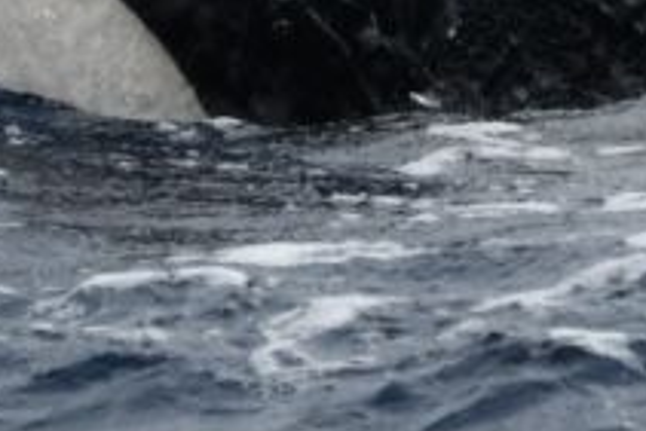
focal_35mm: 719
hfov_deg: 2.9
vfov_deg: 1.9
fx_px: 12910
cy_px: -243
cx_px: 223
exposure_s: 1/8000
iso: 800
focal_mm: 190
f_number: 5.6
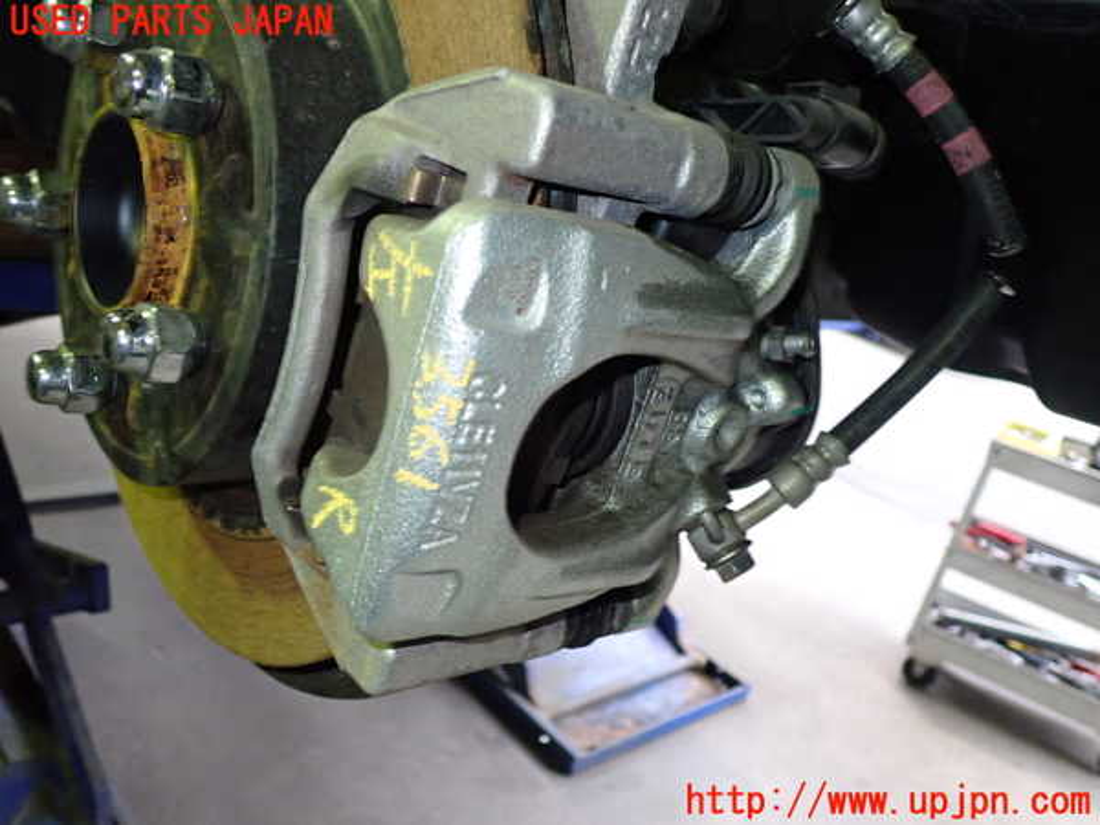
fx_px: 953
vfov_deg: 46.8
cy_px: 412
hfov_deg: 60.0
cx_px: 550
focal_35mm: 30
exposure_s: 1/4
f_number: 6.3
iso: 400
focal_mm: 5.4
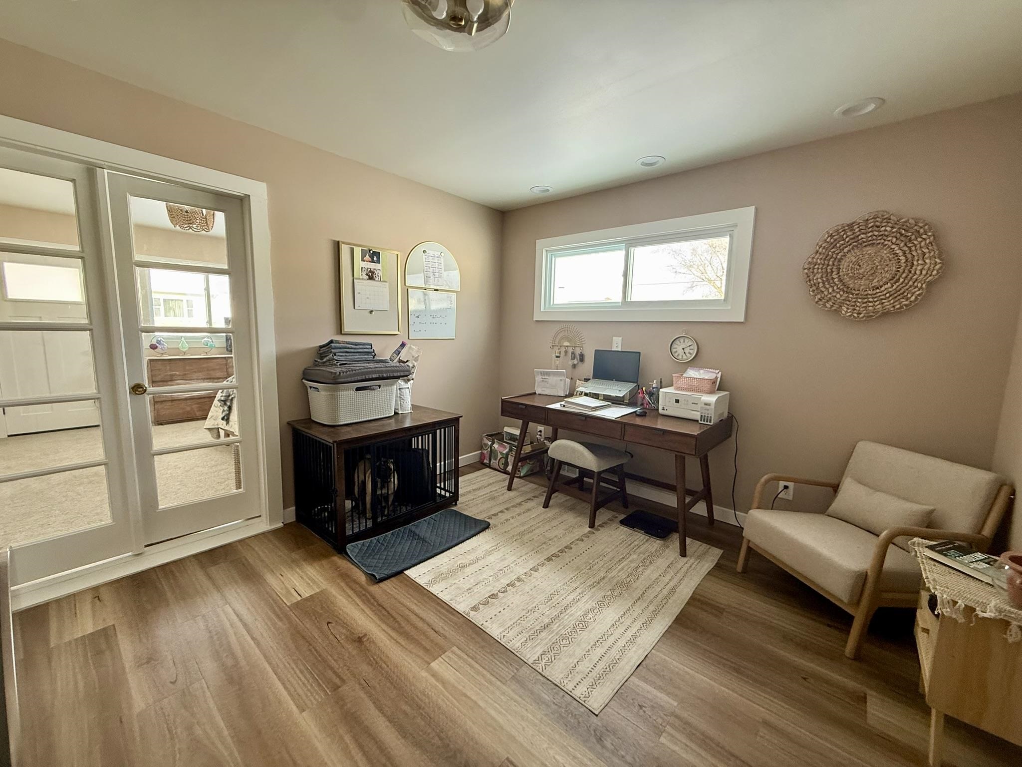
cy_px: 384
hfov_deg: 102.1
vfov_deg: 85.7
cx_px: 511
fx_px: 413
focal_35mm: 14
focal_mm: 2.22
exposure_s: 1/99
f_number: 2.2
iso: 160
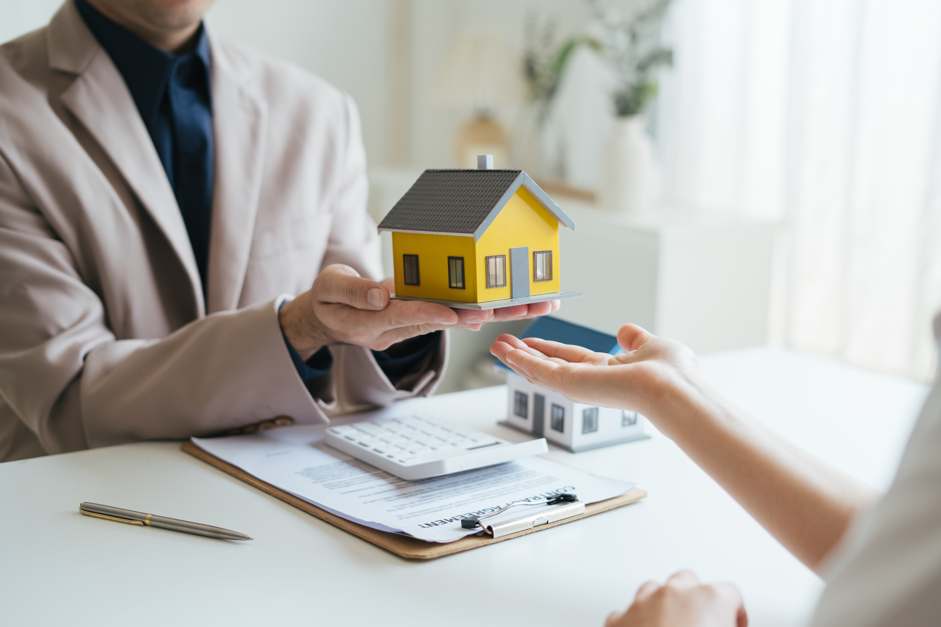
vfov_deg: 27.0
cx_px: 470
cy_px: 314
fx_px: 1307
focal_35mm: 50
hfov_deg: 39.6
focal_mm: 50
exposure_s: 1/320
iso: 200
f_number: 2.5
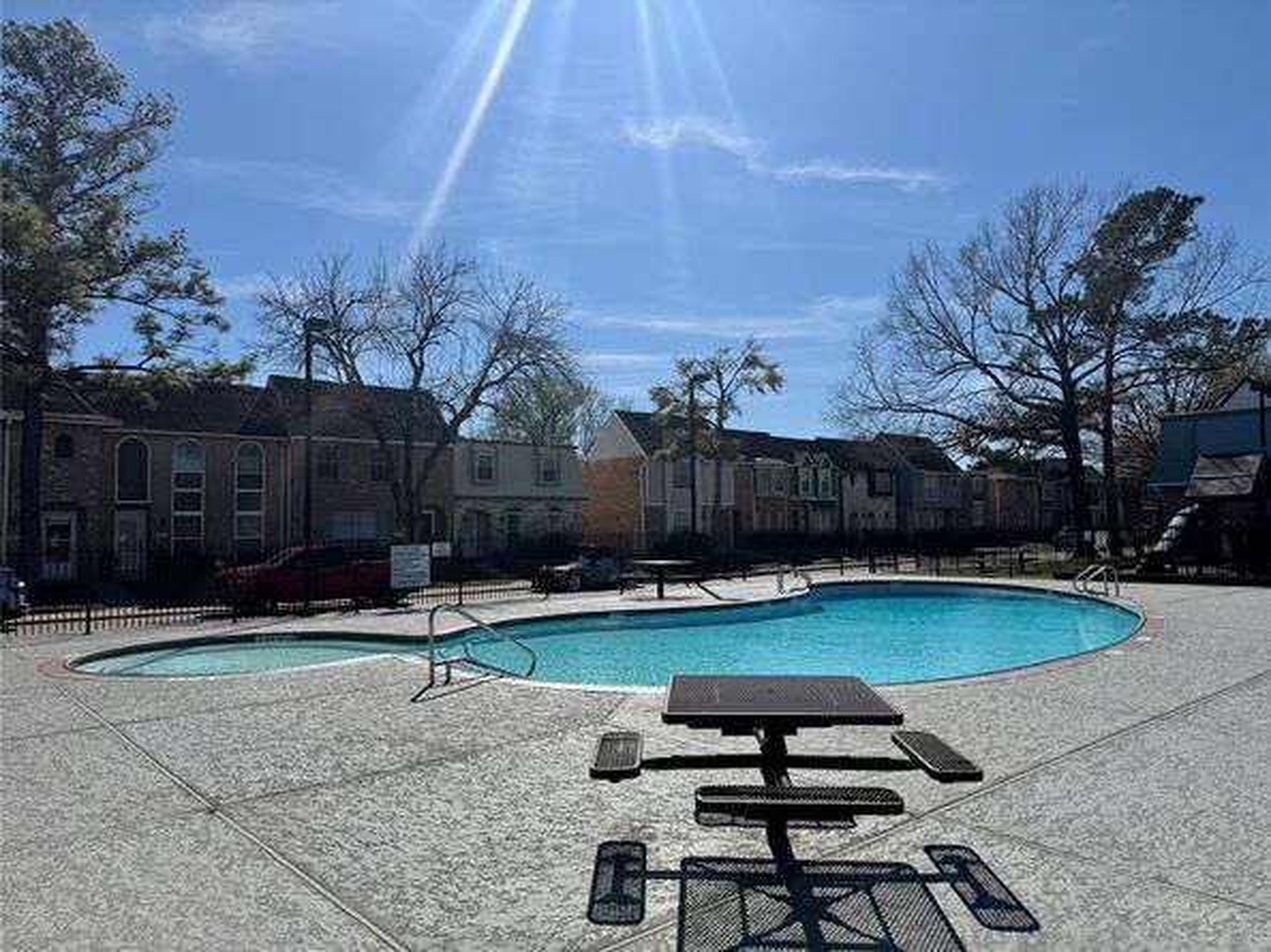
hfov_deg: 71.6
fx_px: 881
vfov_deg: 56.8
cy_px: 476
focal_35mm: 24
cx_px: 636
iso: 80
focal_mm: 6.76
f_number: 1.78
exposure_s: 1/11905
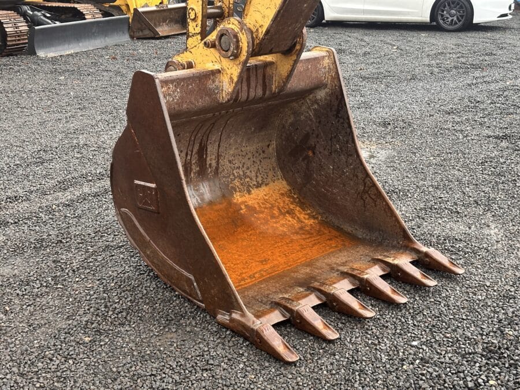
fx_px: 721
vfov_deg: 30.3
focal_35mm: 48
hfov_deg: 39.7
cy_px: 195
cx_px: 260
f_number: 1.78
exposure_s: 1/60
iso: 160
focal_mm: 6.86
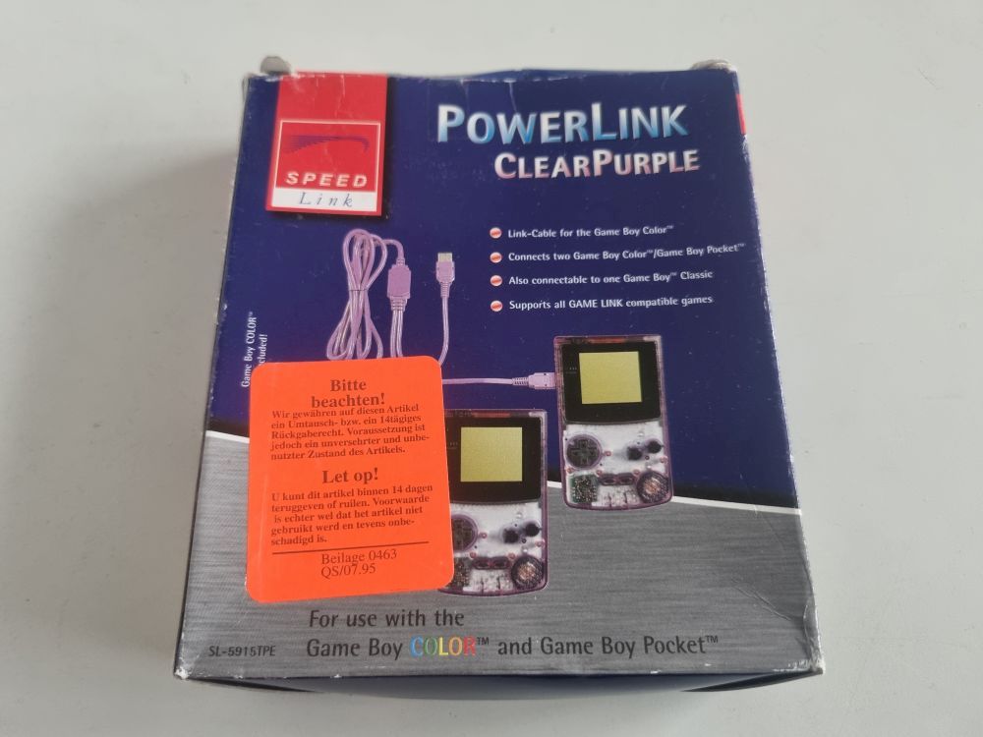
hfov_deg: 67.3
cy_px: 368
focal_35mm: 26
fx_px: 738
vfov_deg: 53.1
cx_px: 492
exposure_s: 1/100
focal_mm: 5.4
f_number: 1.8
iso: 160
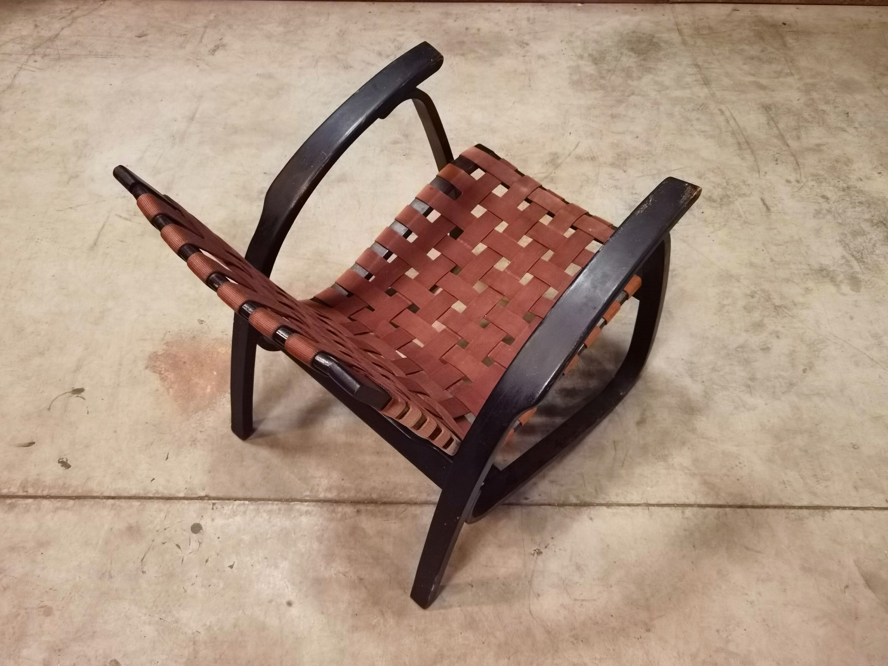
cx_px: 444
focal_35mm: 29
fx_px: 744
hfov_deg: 61.7
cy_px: 333
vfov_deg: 48.2
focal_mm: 6.71
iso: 1000
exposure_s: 1/40
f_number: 1.9
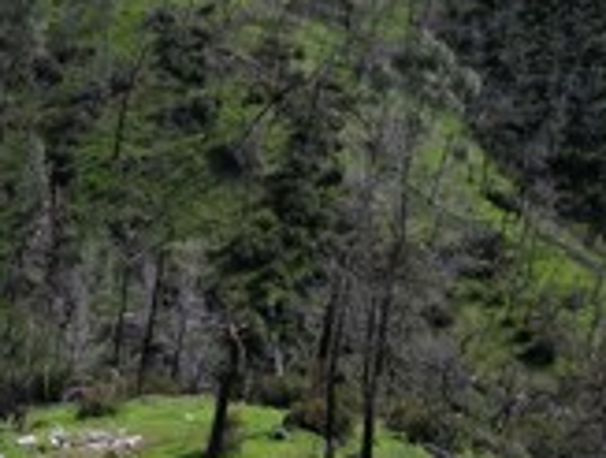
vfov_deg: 15.8
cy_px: 149
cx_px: 145
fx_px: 1649
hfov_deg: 20.6
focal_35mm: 94
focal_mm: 6.72
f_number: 1.7
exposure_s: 1/3000
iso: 100
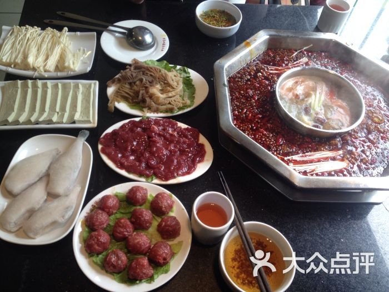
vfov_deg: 40.7
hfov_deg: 52.6
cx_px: 194
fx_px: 393
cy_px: 146
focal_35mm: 35
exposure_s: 1/60
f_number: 2.4
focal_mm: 4.28
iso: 64
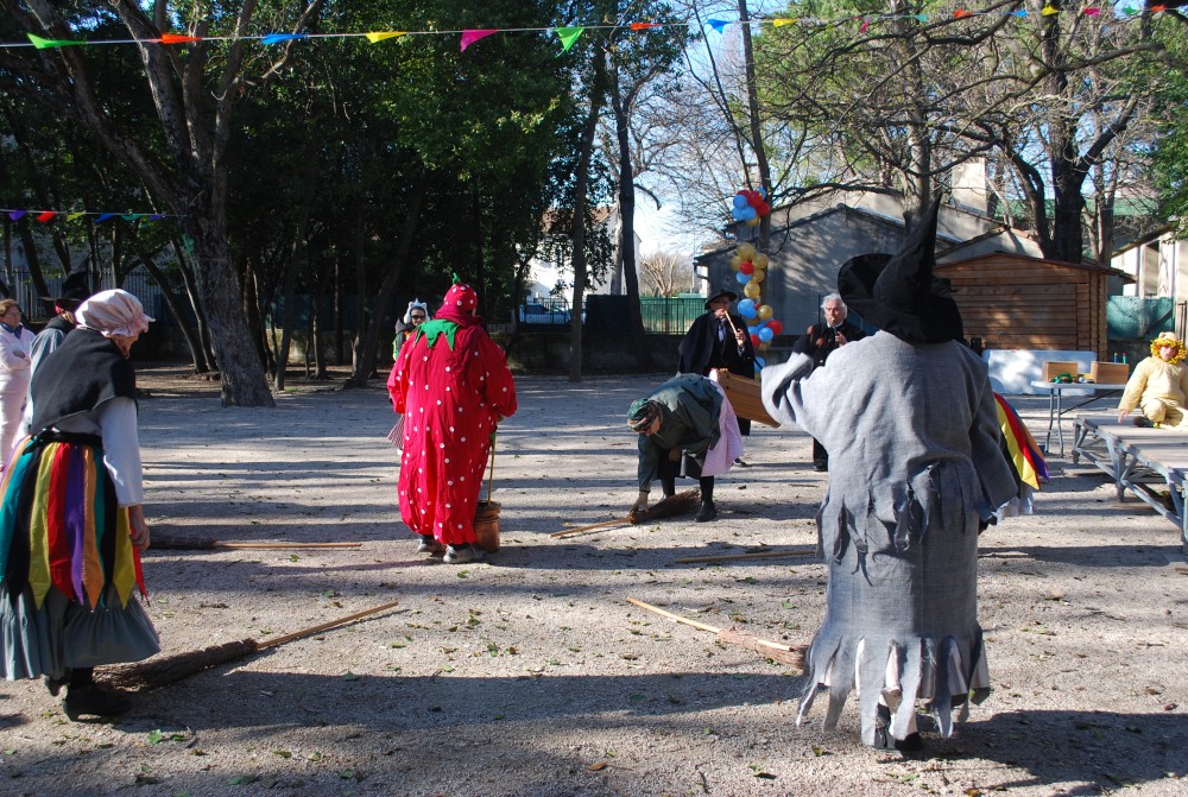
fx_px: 1190
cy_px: 398
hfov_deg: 53.0
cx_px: 594
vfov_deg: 37.0
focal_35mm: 36
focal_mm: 24
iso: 125
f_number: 5.6
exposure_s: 1/125
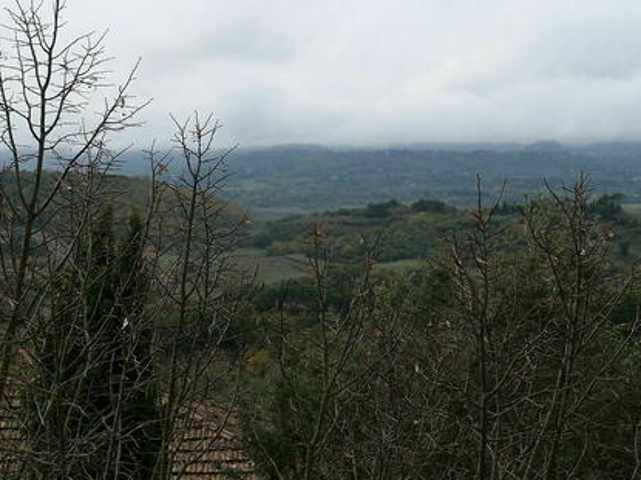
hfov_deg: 24.0
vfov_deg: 18.2
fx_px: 1499
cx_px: 222
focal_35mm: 81
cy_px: 208
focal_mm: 28
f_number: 10
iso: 800
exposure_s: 1/800
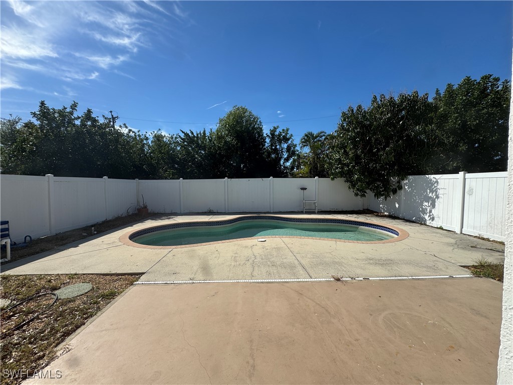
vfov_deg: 85.7
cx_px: 256
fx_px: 207
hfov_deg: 102.1
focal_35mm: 14
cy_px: 192
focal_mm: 2.22
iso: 50
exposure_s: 1/2415
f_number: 2.2
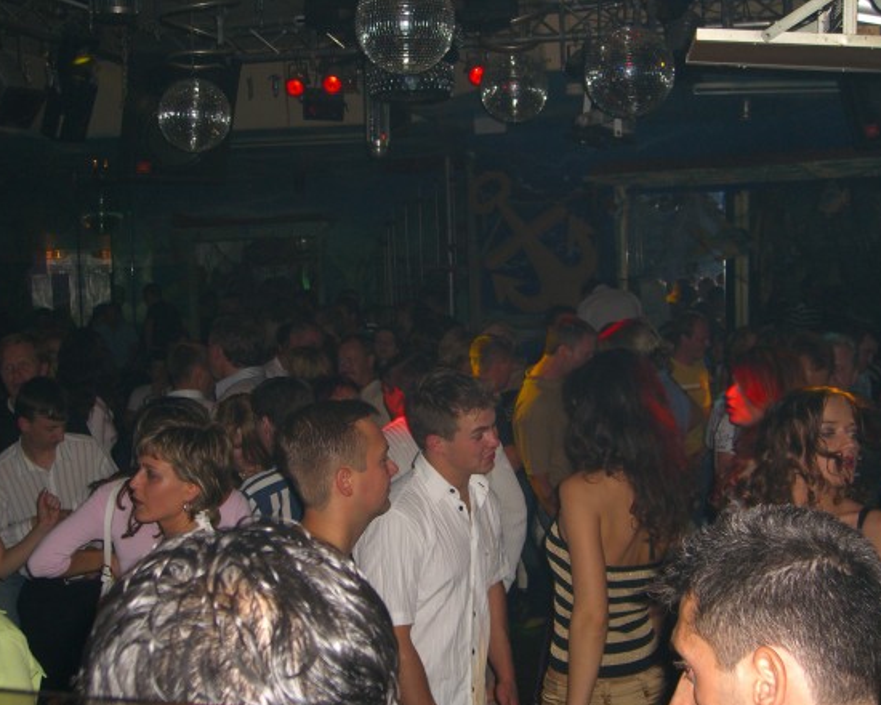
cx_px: 437
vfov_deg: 30.8
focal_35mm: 49
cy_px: 359
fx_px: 1278
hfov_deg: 38.0
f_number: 3.1
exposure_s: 1/60
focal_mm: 9.5
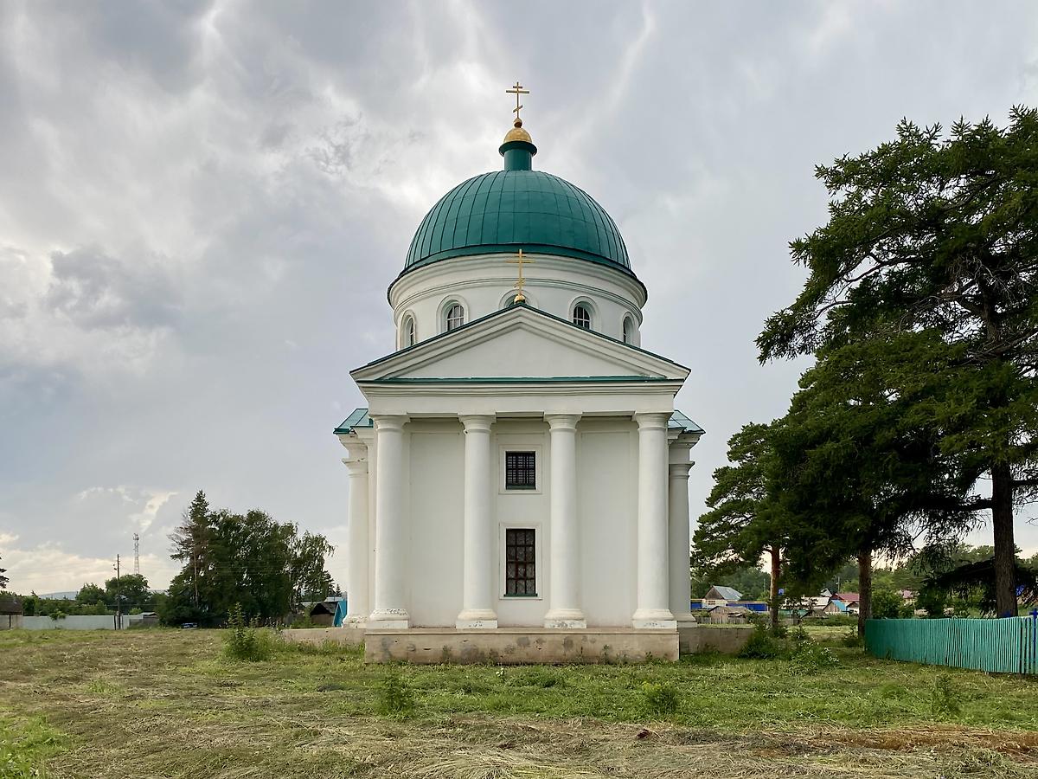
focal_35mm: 26
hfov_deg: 67.3
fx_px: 780
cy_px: 390
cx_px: 519
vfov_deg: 53.1
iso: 32
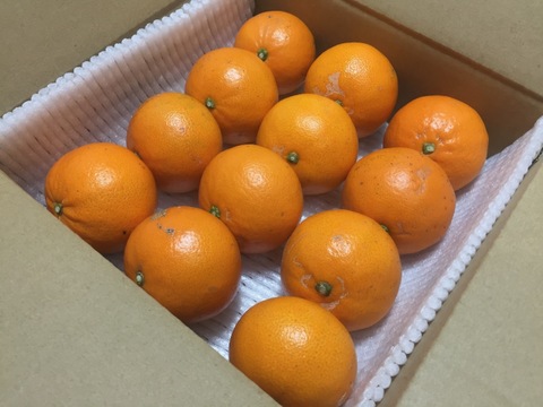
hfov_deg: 61.7
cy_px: 204
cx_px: 272
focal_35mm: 29
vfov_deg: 48.2
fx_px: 455
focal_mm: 4.15
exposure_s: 1/30
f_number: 2.2
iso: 32
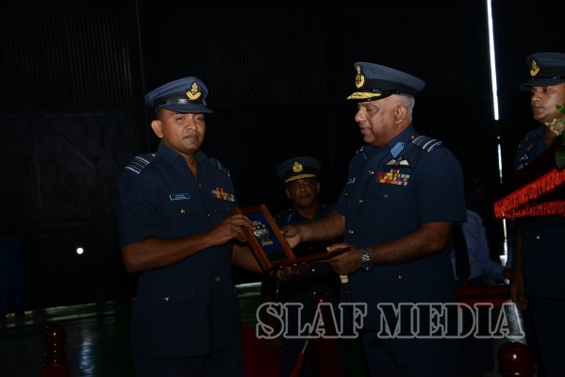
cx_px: 282
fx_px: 691
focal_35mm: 44
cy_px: 188
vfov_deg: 30.5
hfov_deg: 44.5
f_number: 6.3
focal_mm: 44
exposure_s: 1/125
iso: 800
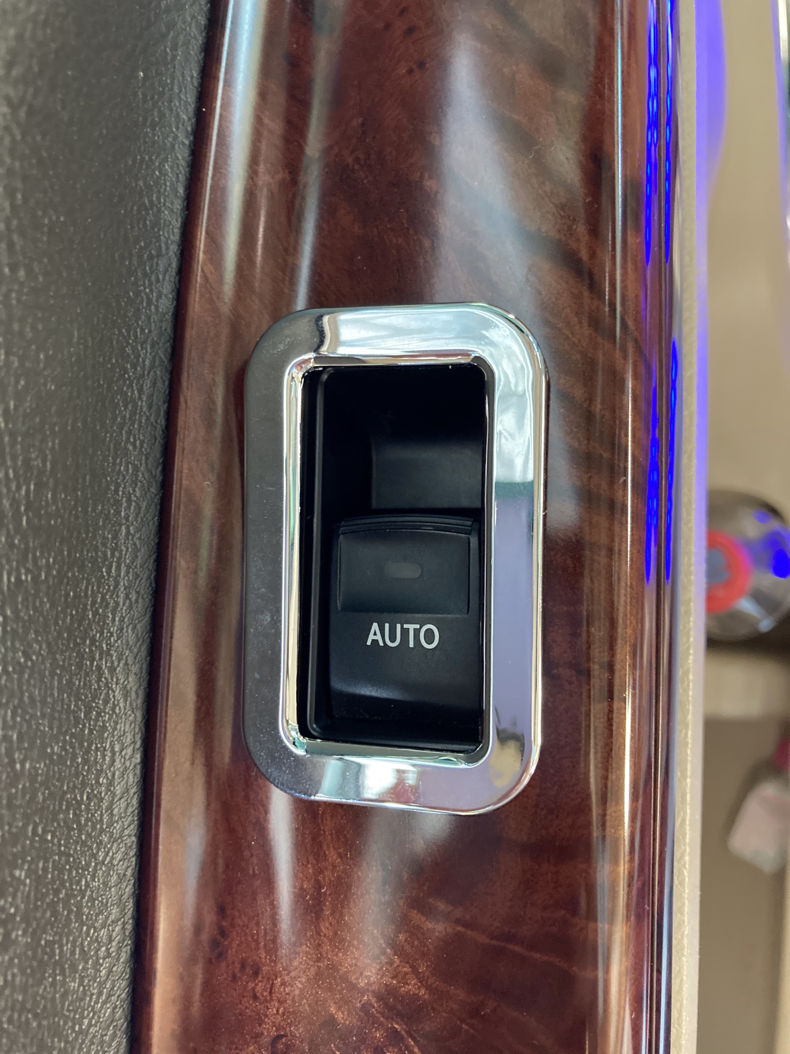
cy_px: 527
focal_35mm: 28
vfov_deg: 63.4
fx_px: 852
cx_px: 395
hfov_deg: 49.7
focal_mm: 3.99
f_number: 1.8
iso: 500
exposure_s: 1/30
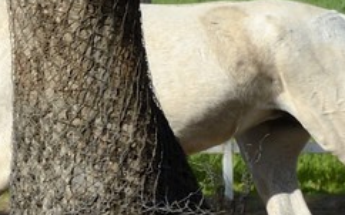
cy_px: -271
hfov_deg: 1.6
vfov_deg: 1.0
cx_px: -556
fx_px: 12659
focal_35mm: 1347
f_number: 11
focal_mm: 200
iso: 400
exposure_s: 1/640
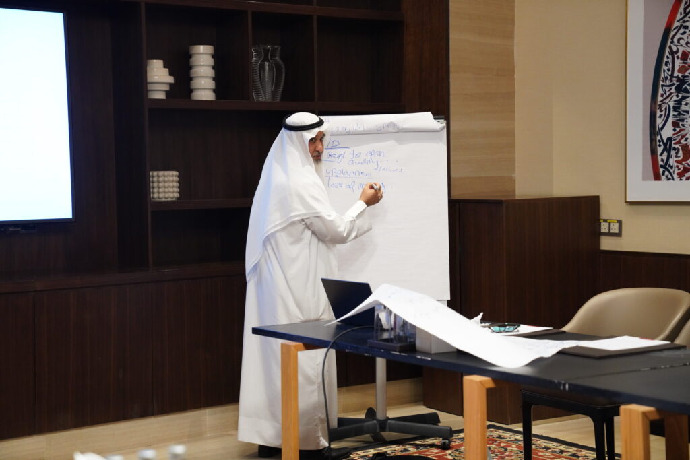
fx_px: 1342
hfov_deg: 28.8
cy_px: 230
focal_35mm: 70
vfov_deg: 19.5
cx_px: 345
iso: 3200
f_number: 3.2
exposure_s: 1/125
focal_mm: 70
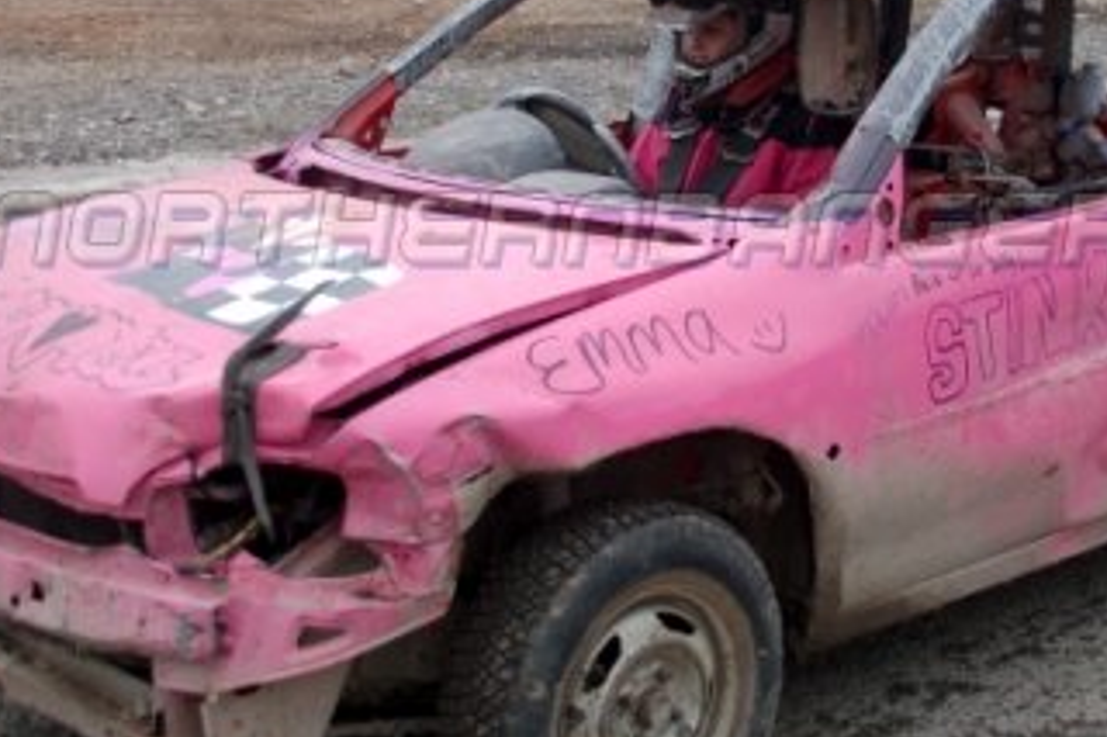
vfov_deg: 20.5
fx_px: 2028
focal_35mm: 66
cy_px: 239
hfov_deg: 30.4
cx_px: 671
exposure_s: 1/500
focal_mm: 22
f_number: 4
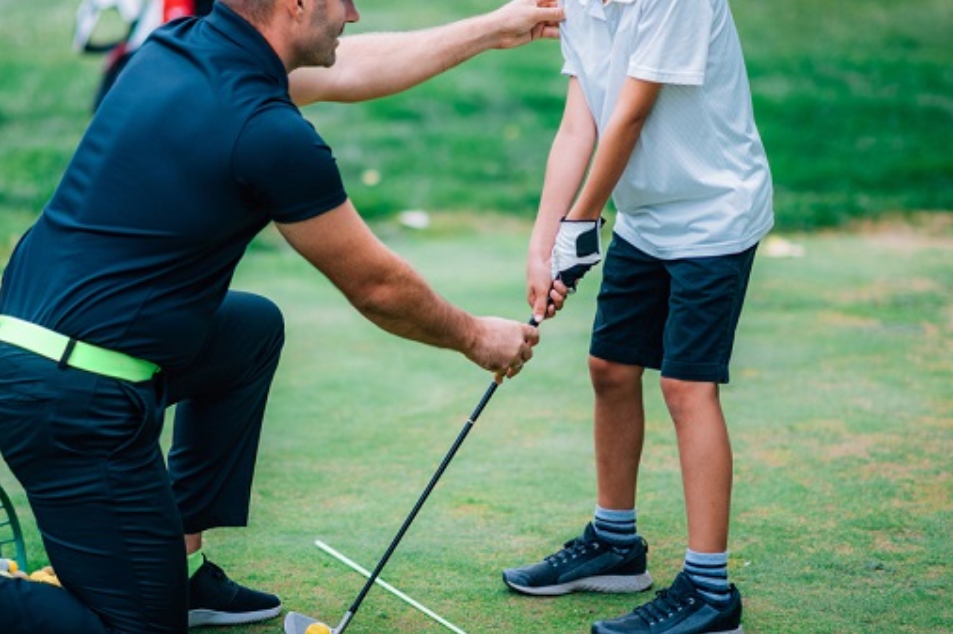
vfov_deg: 10.9
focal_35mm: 126
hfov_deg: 16.3
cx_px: 377
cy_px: 278
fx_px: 3334
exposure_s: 1/400
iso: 100
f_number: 1.6
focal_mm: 85
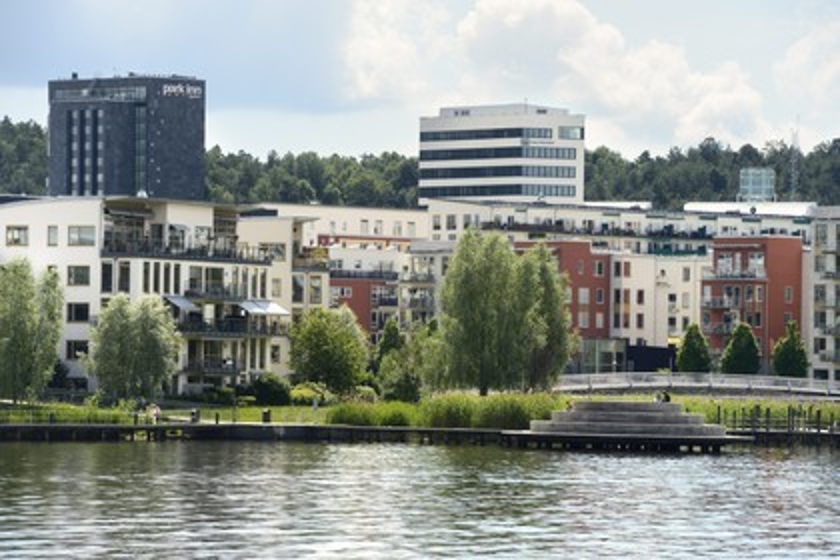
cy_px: 280
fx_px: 4666
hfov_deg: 10.3
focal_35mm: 200
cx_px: 420
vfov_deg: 6.9
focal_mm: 200
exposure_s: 1/320
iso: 200
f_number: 11
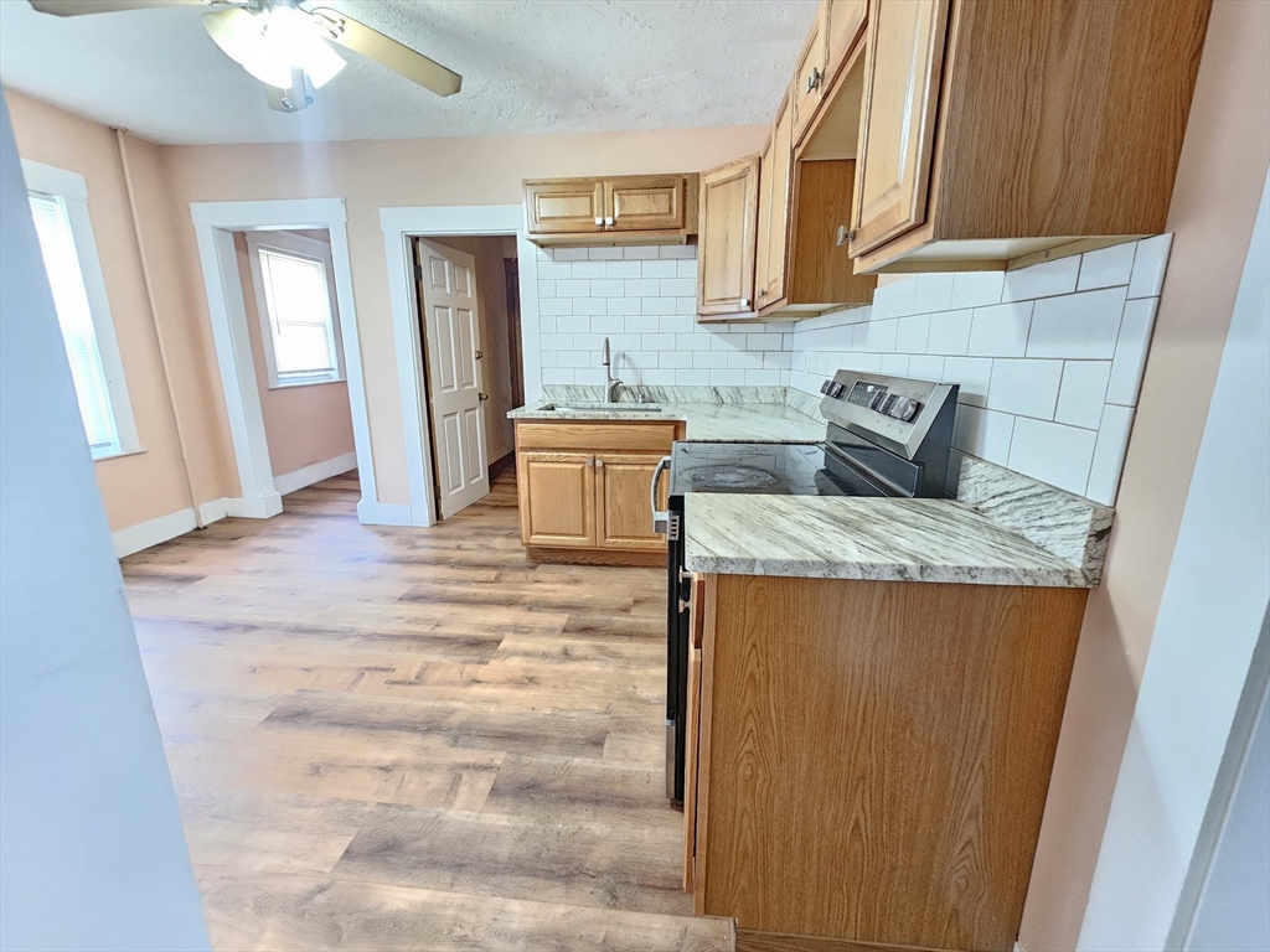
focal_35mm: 13
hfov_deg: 106.2
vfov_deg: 89.9
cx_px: 635
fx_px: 477
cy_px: 476
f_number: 2.2
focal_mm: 2.2
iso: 1000
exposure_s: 1/24
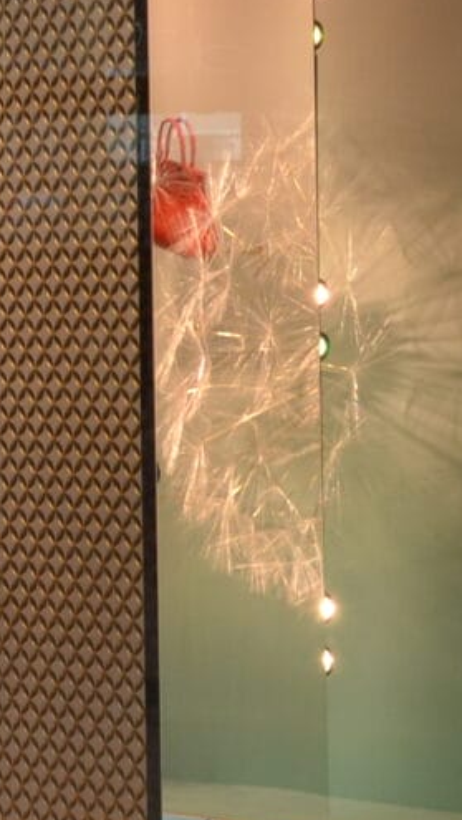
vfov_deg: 9.4
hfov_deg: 5.3
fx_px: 4936
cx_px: -26
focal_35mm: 227
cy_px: -63
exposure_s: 1/60
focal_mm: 28
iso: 200
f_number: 7.1
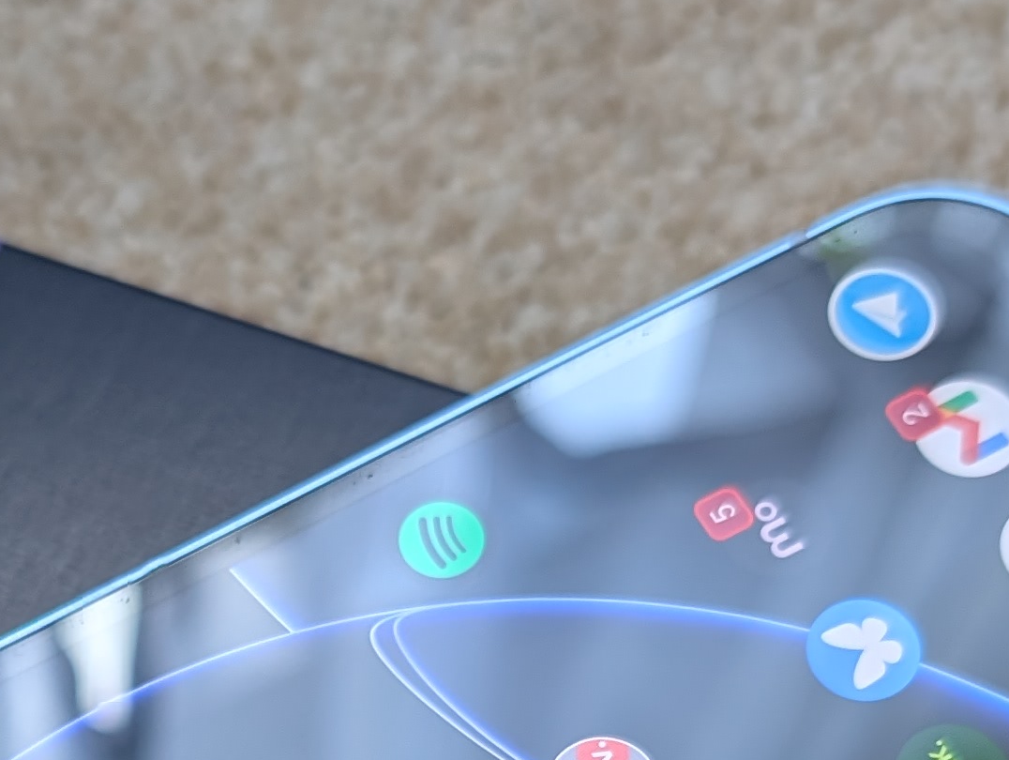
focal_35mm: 91
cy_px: 1003
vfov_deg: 15.5
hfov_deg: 21.3
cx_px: 225
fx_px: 2656
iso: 19
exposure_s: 1/61
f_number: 1.68
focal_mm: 6.9
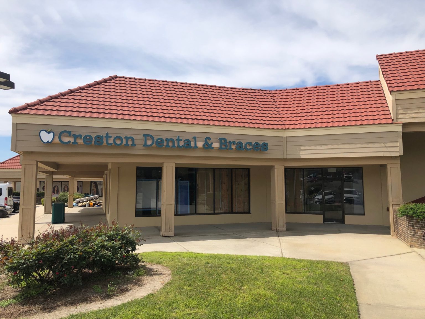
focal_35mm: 28
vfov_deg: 49.7
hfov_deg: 63.4
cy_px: 160
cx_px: 212
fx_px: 344
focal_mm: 3.99
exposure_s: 1/2558
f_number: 1.8
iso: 25
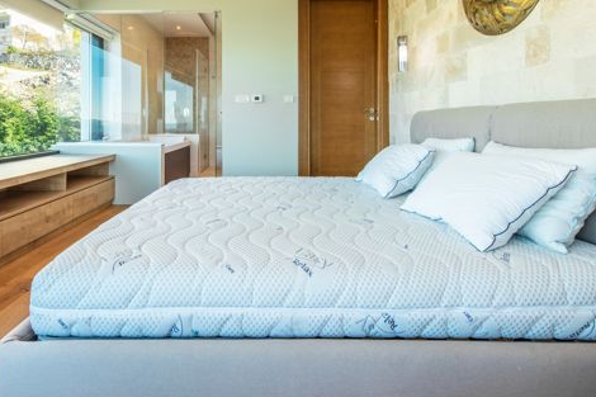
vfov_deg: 57.4
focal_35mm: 21
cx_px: 253
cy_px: 115
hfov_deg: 80.7
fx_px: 348
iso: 50
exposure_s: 1/30
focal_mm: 14
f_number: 7.1
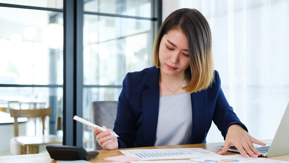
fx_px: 429
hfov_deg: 37.2
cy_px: 91
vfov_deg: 21.4
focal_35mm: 56
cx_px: 145
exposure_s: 1/125
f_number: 2
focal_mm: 35
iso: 250
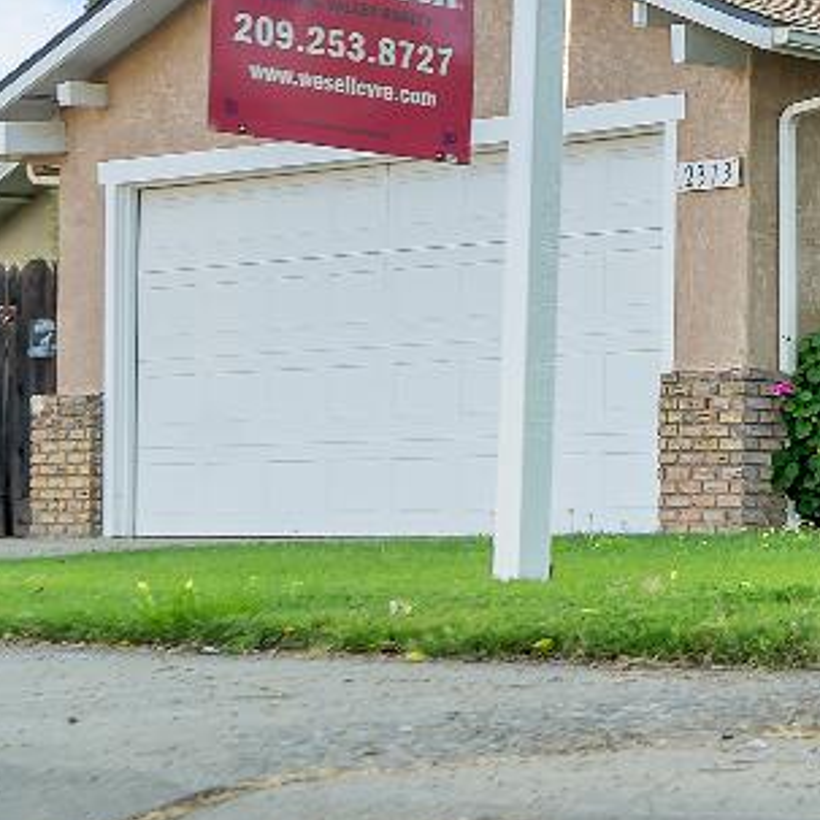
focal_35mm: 101
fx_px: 2707
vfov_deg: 17.2
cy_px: 303
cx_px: 1575
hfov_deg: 14.6
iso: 100
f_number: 5.6
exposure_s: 1/125
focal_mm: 24
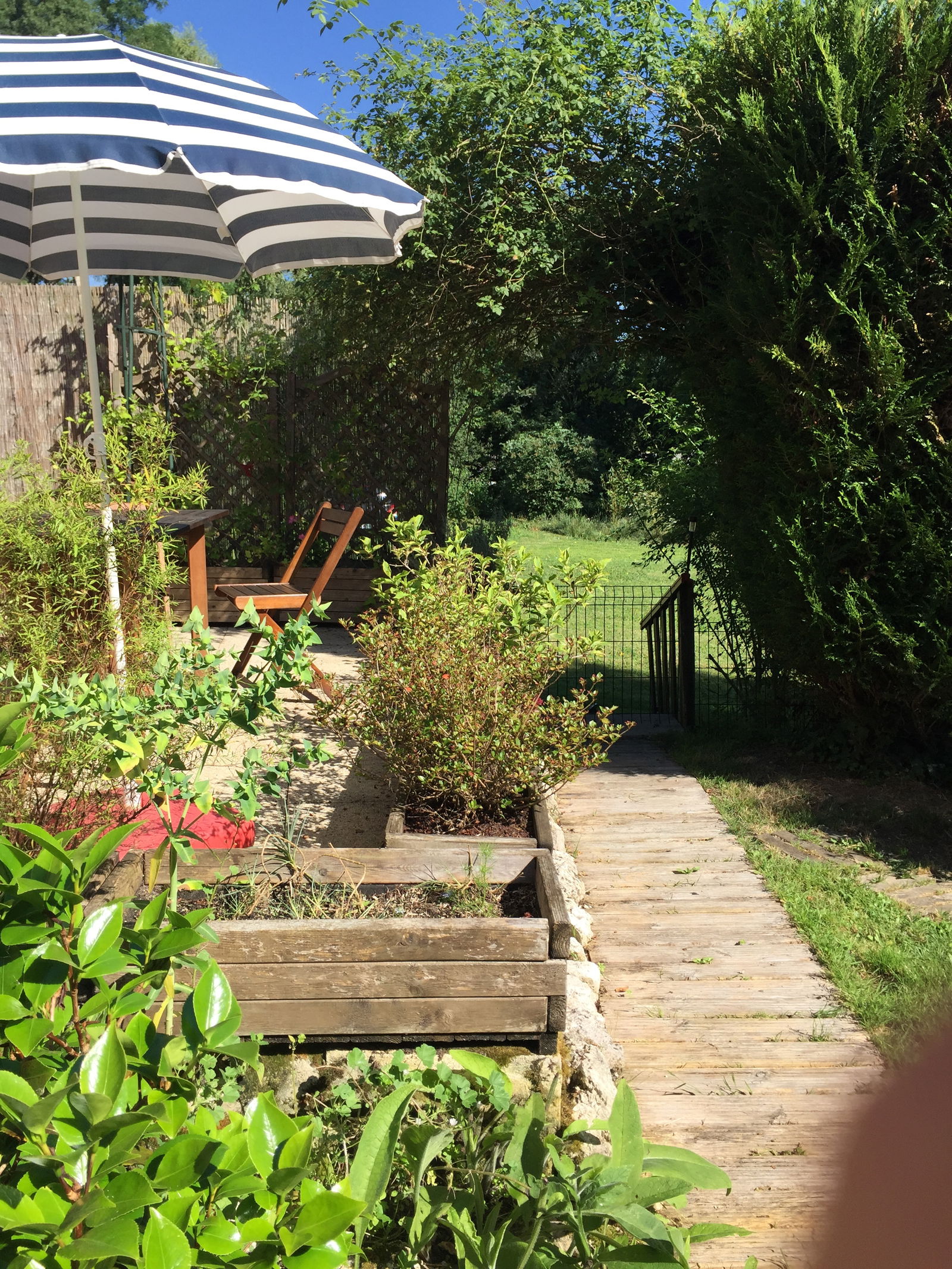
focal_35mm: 29
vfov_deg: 61.7
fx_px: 1063
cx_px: 476
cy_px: 634
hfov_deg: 48.2
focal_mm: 4.15
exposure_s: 1/1276
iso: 32
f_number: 2.2
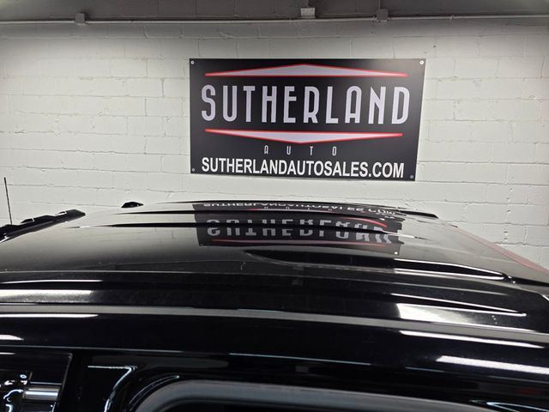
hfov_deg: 73.9
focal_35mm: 23
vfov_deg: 58.9
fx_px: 365
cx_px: 274
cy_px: 206
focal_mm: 6.3
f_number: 1.7
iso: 80
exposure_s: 1/120
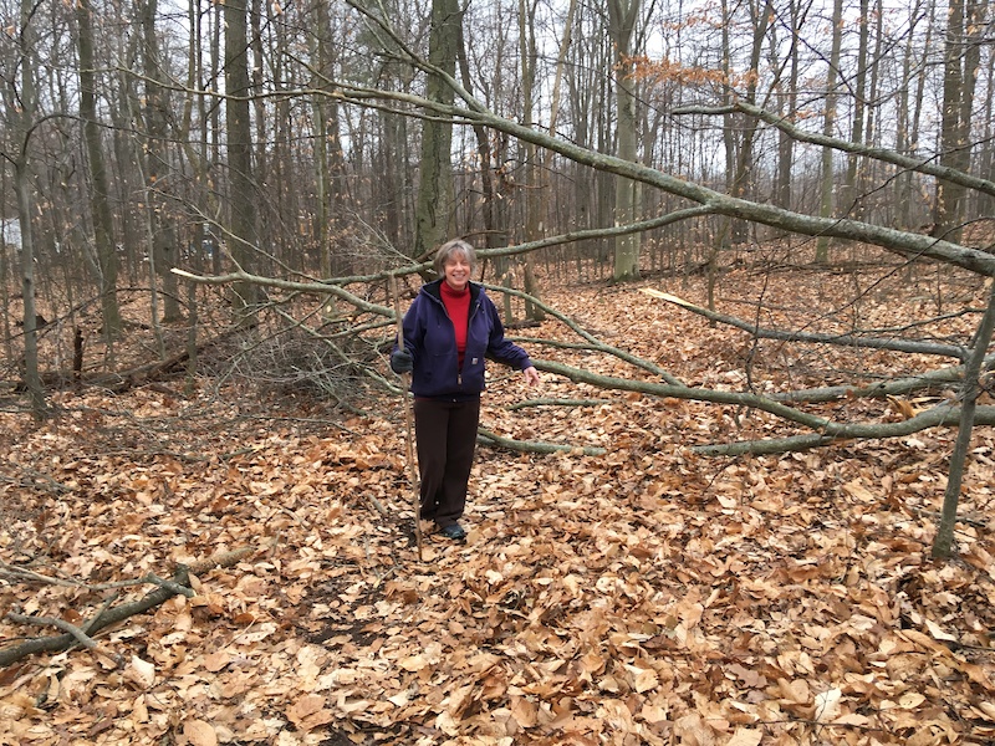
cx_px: 498
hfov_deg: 61.7
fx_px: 834
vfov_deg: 48.2
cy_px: 373
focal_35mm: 29
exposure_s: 1/30
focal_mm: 4.15
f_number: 2.2
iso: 50
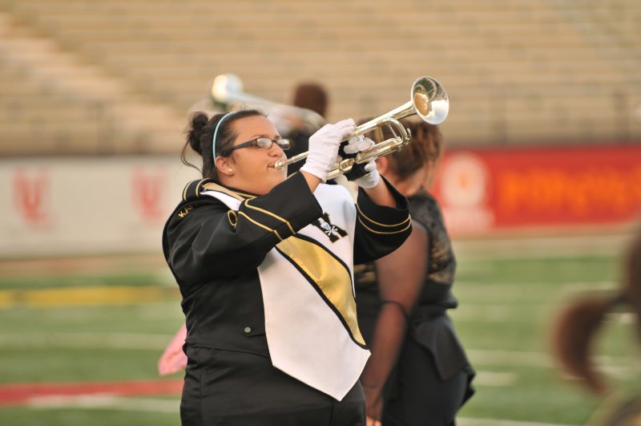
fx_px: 5334
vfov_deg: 4.6
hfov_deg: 6.9
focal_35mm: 300
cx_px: 320
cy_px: 213
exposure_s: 1/320
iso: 200
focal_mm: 200
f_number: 2.8
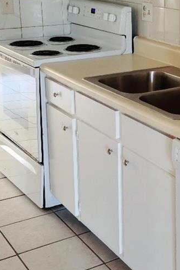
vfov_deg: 28.2
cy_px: 78
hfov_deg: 18.7
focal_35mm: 71
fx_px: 532
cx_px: 175
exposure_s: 1/40
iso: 200
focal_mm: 5.9
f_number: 2
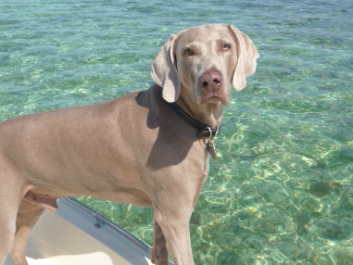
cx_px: 192
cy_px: 134
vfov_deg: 30.9
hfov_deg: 40.4
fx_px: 479
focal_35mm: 47
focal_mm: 4.7
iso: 100
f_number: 8
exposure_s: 1/250
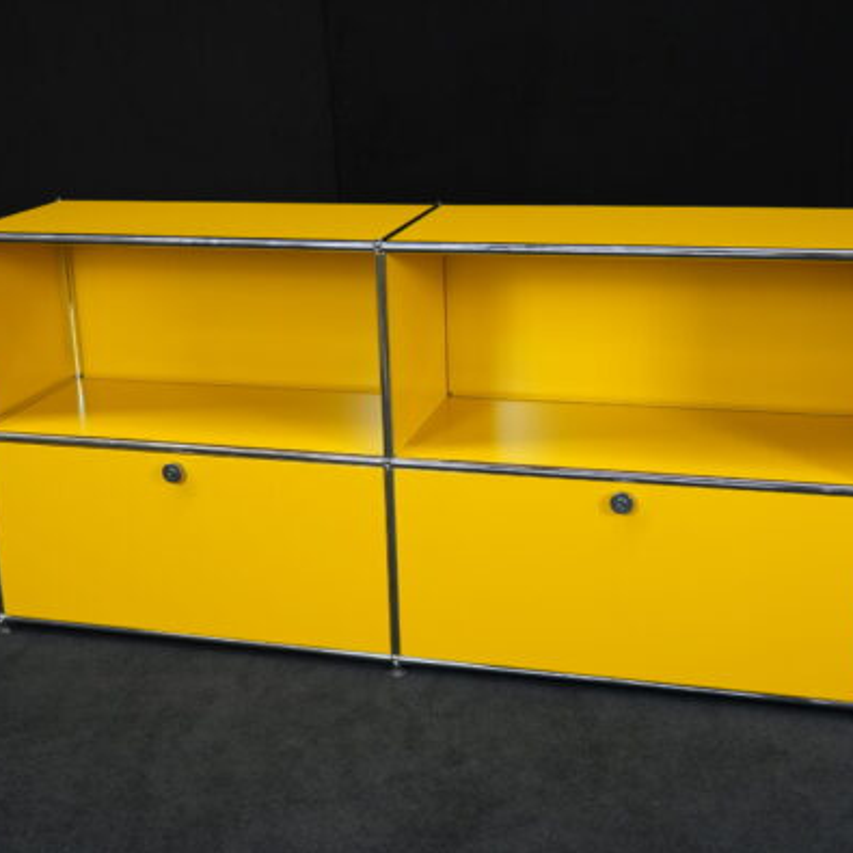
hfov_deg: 34.7
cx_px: 412
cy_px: 430
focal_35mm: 49
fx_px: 1366
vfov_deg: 34.7
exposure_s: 1/160
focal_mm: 38
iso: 2500
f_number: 4
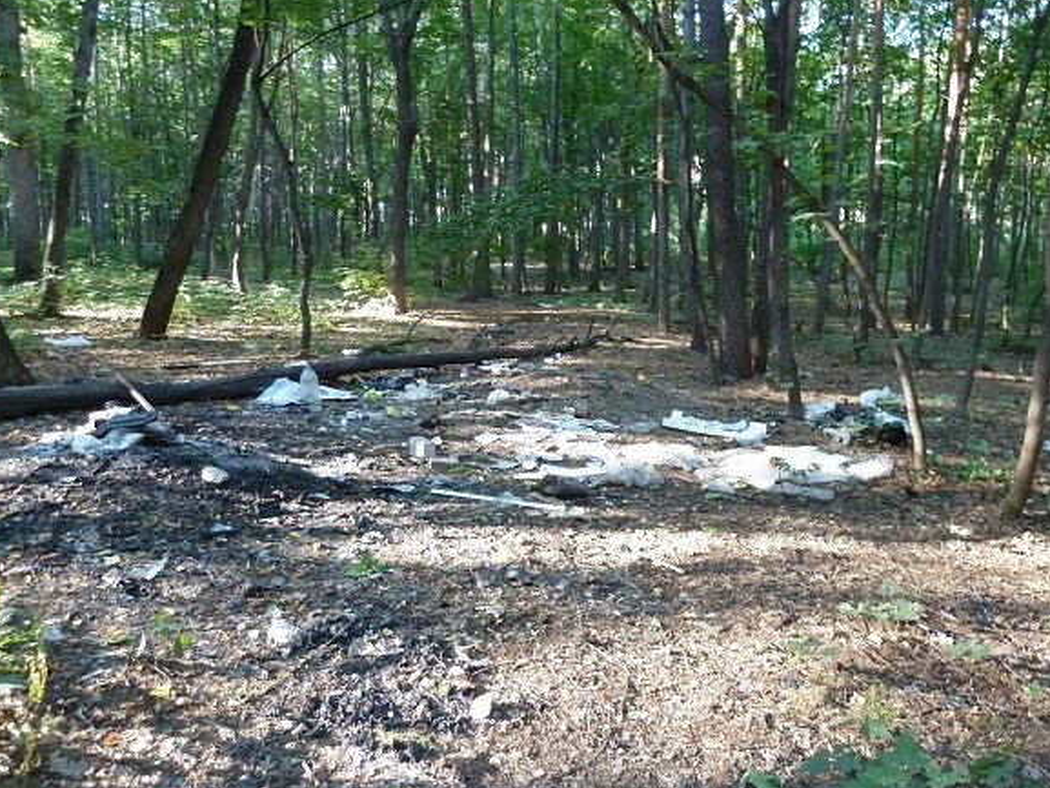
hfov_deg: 67.3
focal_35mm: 26
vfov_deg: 53.1
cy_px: 384
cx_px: 526
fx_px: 789
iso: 400
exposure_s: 1/20
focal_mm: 4.1
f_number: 3.3
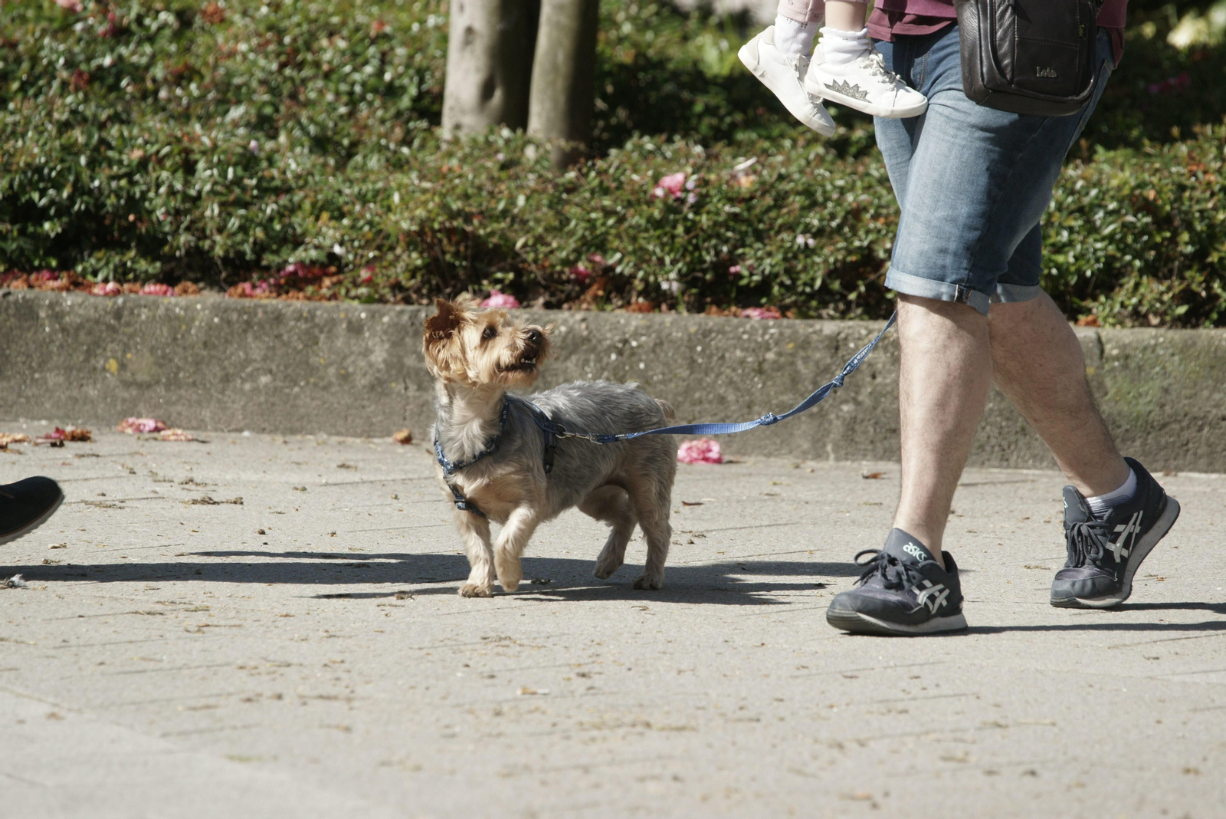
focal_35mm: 400
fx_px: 13626
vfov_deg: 3.4
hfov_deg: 5.2
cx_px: 613
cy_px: 410
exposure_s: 1/800
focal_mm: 400
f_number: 7.1
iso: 400
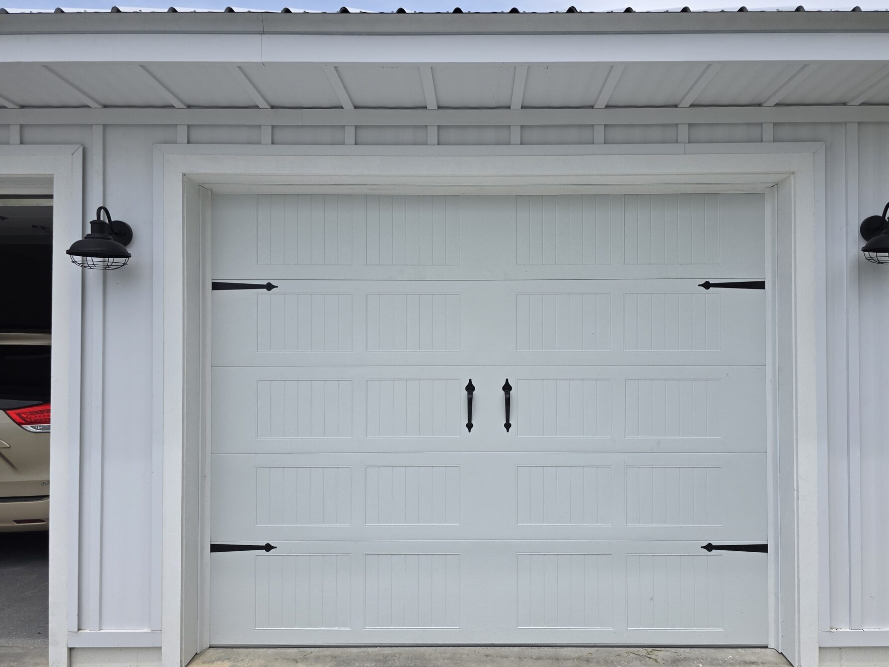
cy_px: 351
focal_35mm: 25
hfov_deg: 69.3
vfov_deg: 54.9
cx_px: 483
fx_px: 642
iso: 80
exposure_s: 1/7944
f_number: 1.7
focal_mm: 6.3
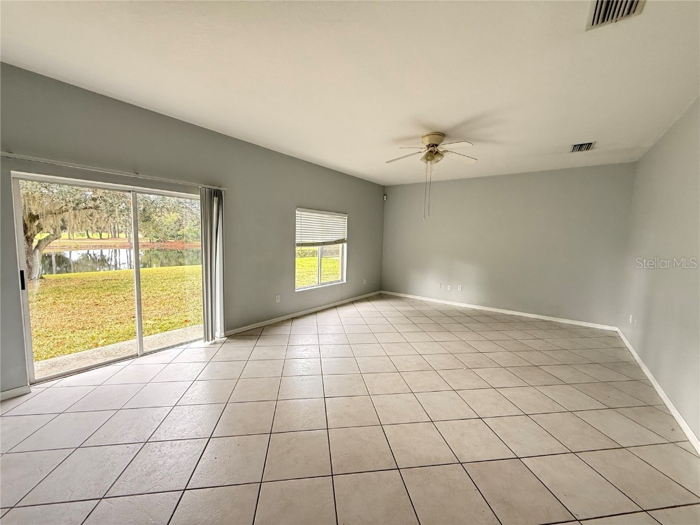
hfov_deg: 102.1
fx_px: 283
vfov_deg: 85.7
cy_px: 262
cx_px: 350
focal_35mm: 14
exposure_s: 1/99
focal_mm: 2.22
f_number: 2.2
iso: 200
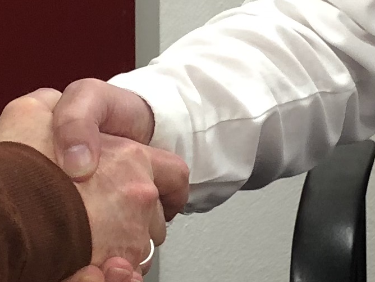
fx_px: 1831
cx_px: 202
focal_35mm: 169
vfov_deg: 8.8
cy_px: 67
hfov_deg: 11.7
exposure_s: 1/20
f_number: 1.8
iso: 40
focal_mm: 4
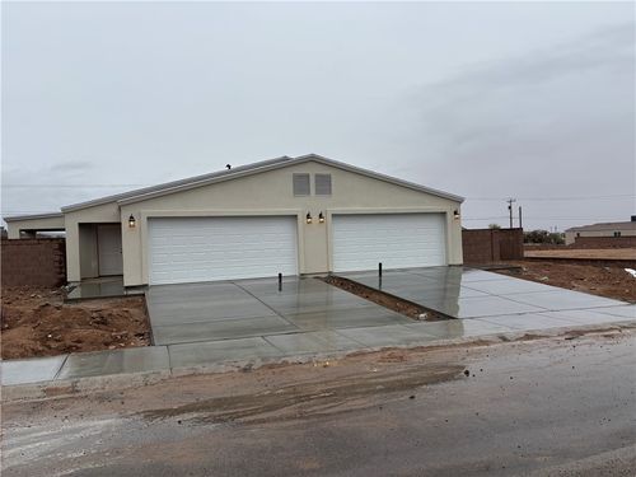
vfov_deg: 53.1
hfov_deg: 67.3
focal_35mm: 26
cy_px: 238
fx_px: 478
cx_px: 318
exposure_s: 1/1721
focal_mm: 5.96
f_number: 1.6
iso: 50
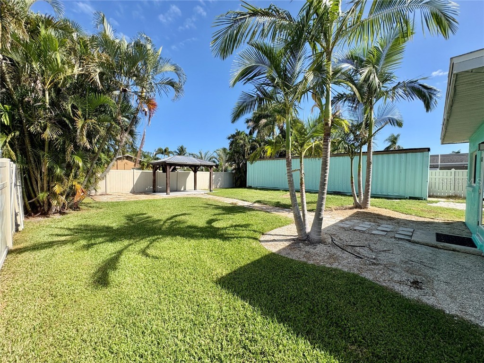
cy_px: 182
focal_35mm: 14
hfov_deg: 102.1
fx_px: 196
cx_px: 242
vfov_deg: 85.7
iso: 40
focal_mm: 2.22
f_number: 2.2
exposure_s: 1/1600
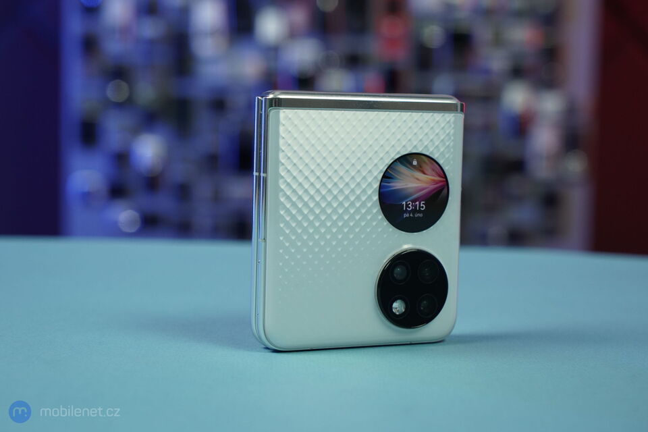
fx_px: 1224
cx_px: 324
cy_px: 216
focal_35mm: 68
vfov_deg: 20.0
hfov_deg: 29.7
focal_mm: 68
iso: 2000
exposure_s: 1/125
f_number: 7.1
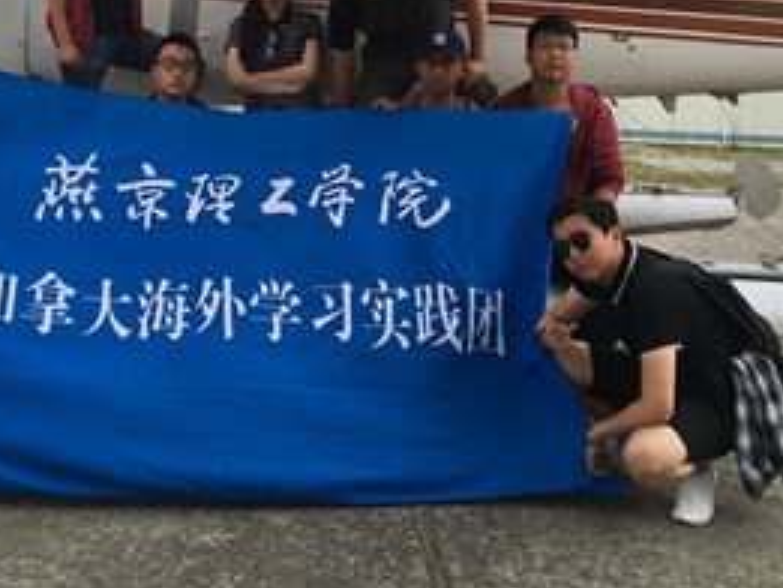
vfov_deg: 28.7
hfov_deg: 37.8
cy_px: 147
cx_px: 261
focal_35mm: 50
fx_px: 1132
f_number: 2.2
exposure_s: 1/519
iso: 25
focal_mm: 4.15
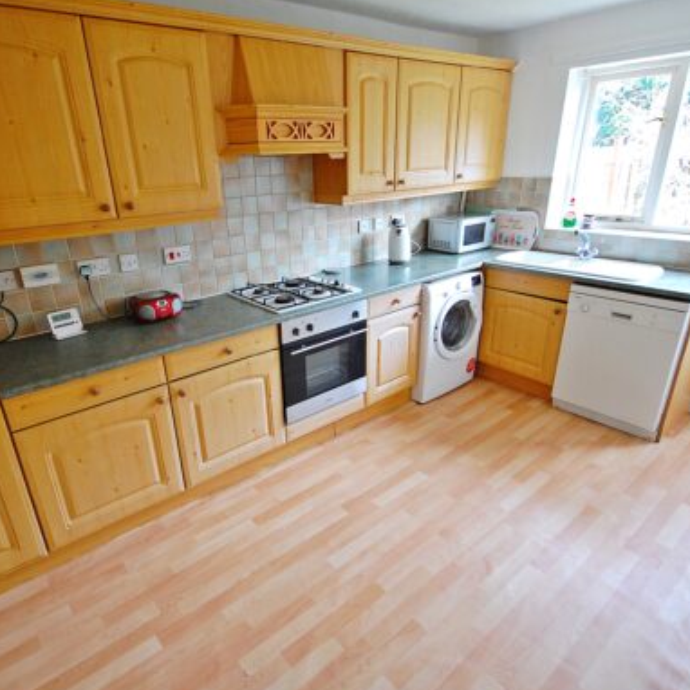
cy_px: 355
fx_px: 451
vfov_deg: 74.8
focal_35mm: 20
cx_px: 305
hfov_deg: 74.6
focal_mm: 10
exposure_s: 1/80
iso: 800
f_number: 4.5
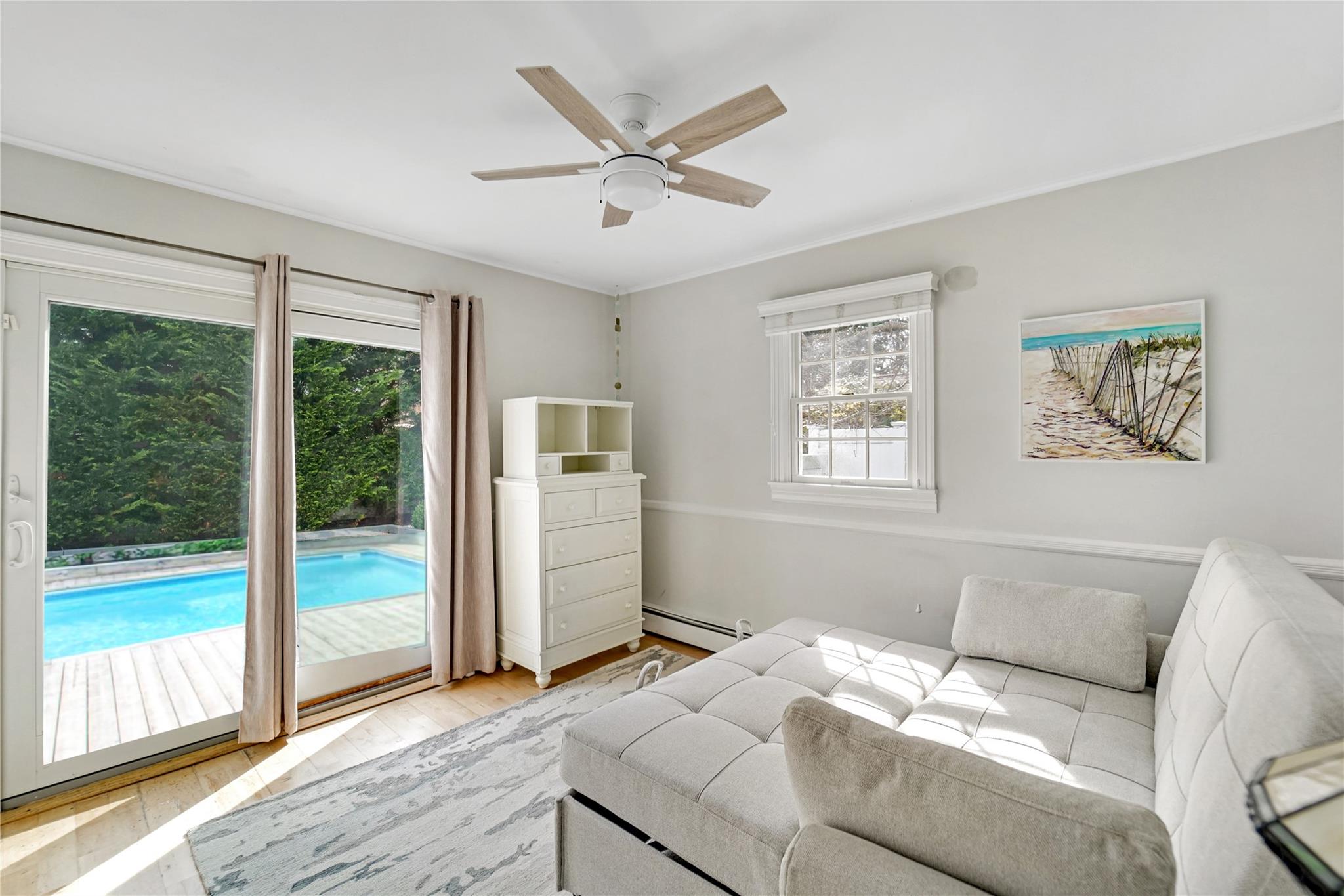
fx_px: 523
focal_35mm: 14
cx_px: 672
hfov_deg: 104.3
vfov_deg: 81.2
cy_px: 448
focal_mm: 14
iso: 1250
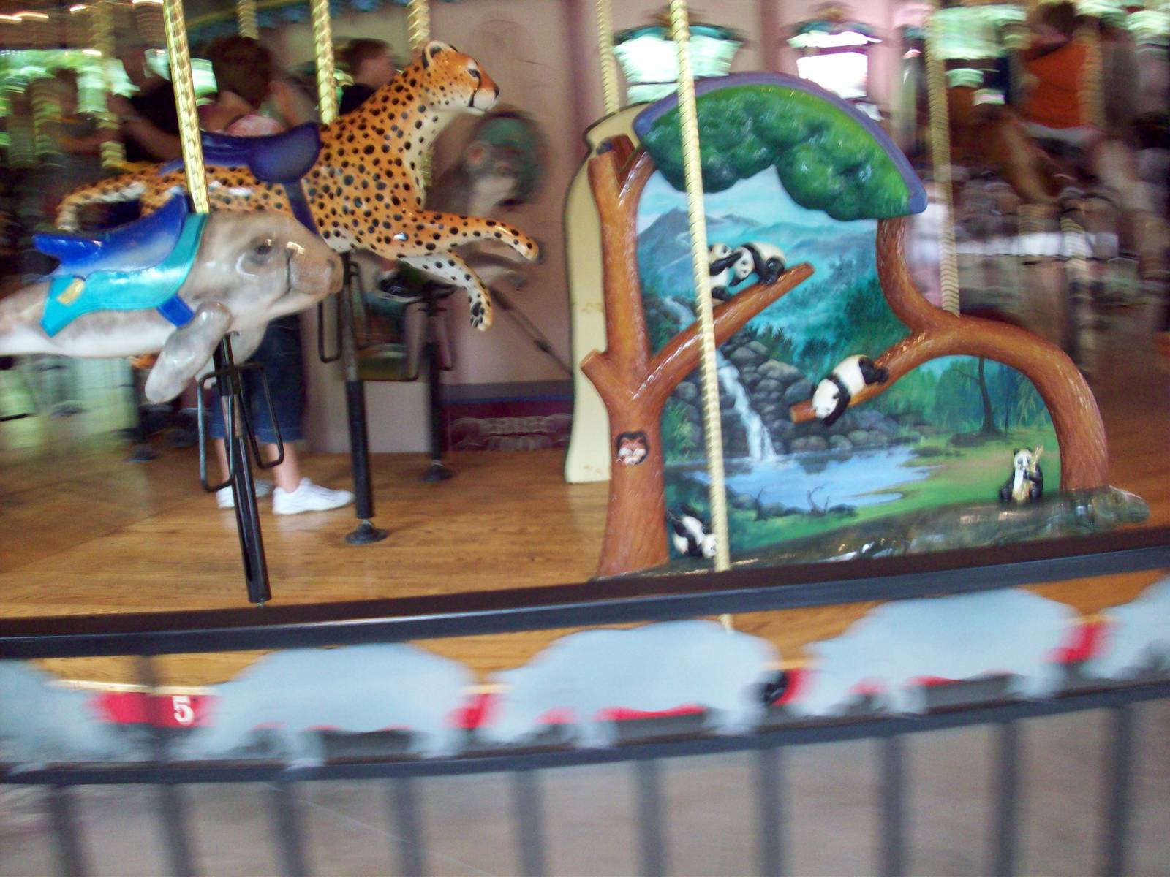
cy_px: 438
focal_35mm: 37
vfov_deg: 38.7
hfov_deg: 50.1
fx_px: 1251
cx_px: 585
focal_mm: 6.2
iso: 160
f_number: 2.8
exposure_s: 1/19.4
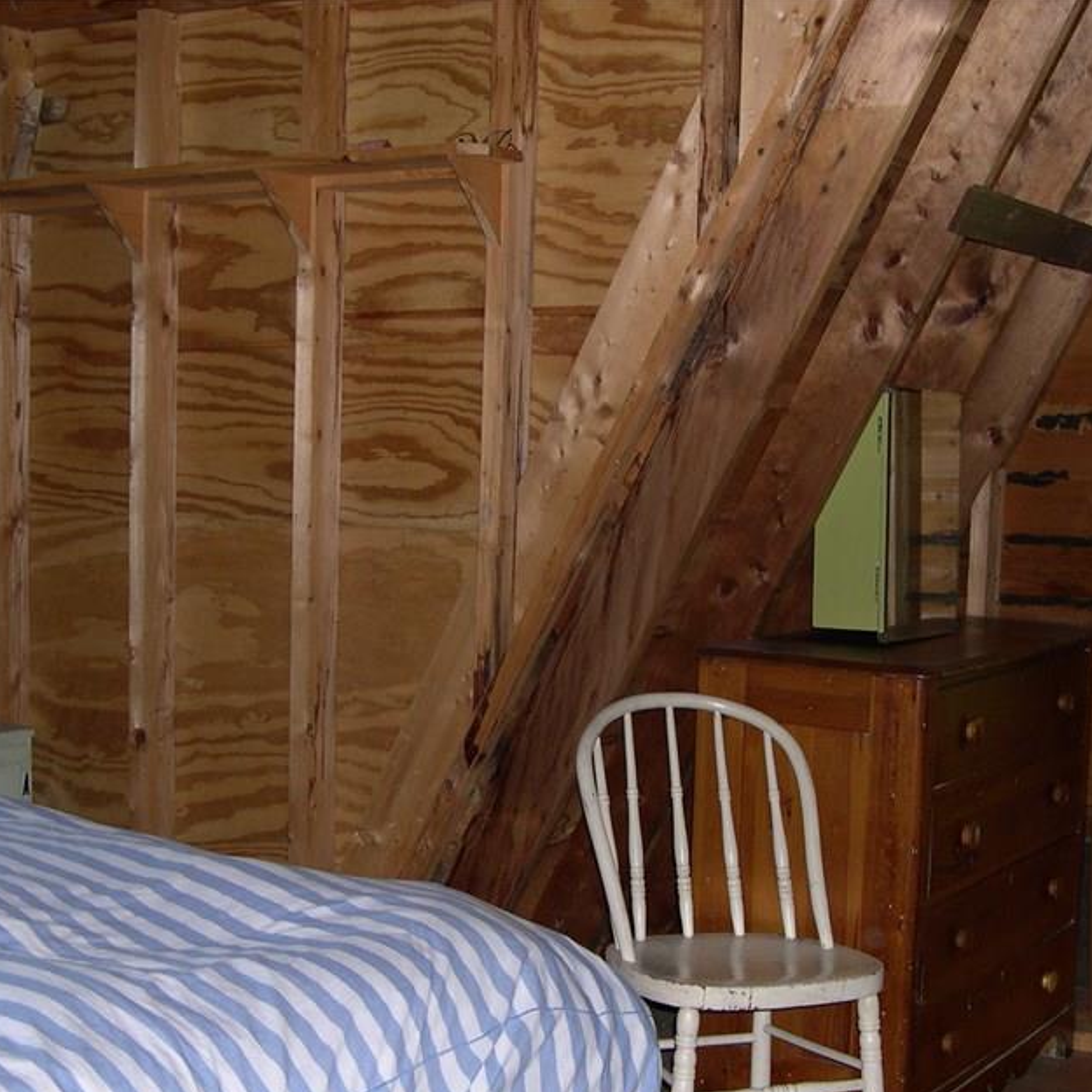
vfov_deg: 31.0
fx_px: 1963
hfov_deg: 31.1
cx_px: 596
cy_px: 667
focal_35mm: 55
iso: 156
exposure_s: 1/60
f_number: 2.8
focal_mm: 8
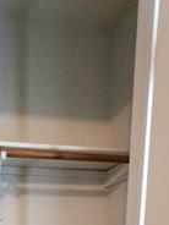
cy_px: 282
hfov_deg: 37.8
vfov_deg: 37.4
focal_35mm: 34
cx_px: 5
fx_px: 221
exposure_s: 1/30
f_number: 2.2
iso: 640
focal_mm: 2.2
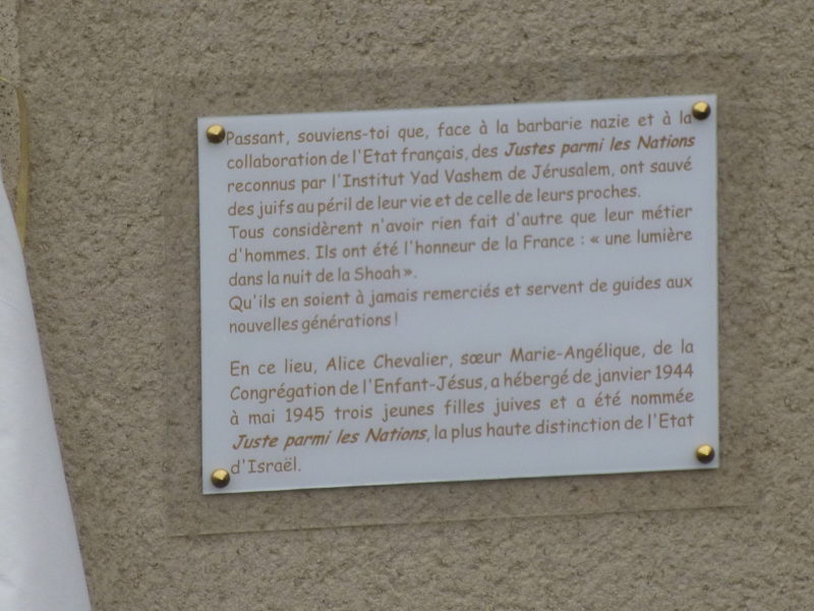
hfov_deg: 4.2
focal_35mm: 472
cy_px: 306
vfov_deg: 3.2
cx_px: 407
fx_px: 11099
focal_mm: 45
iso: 100
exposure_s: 1/200
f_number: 5.9
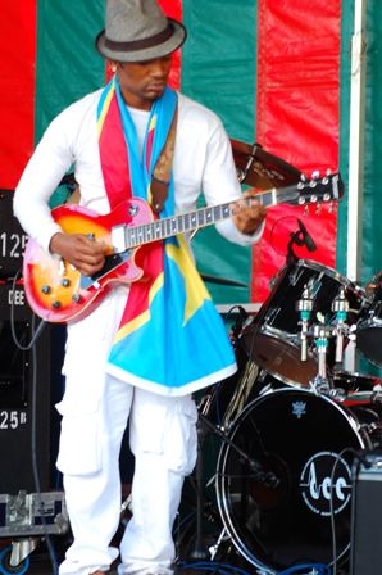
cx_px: 191
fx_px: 2271
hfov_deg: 9.6
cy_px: 288
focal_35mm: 142
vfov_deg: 14.4
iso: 200
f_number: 10
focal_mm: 95
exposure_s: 1/13
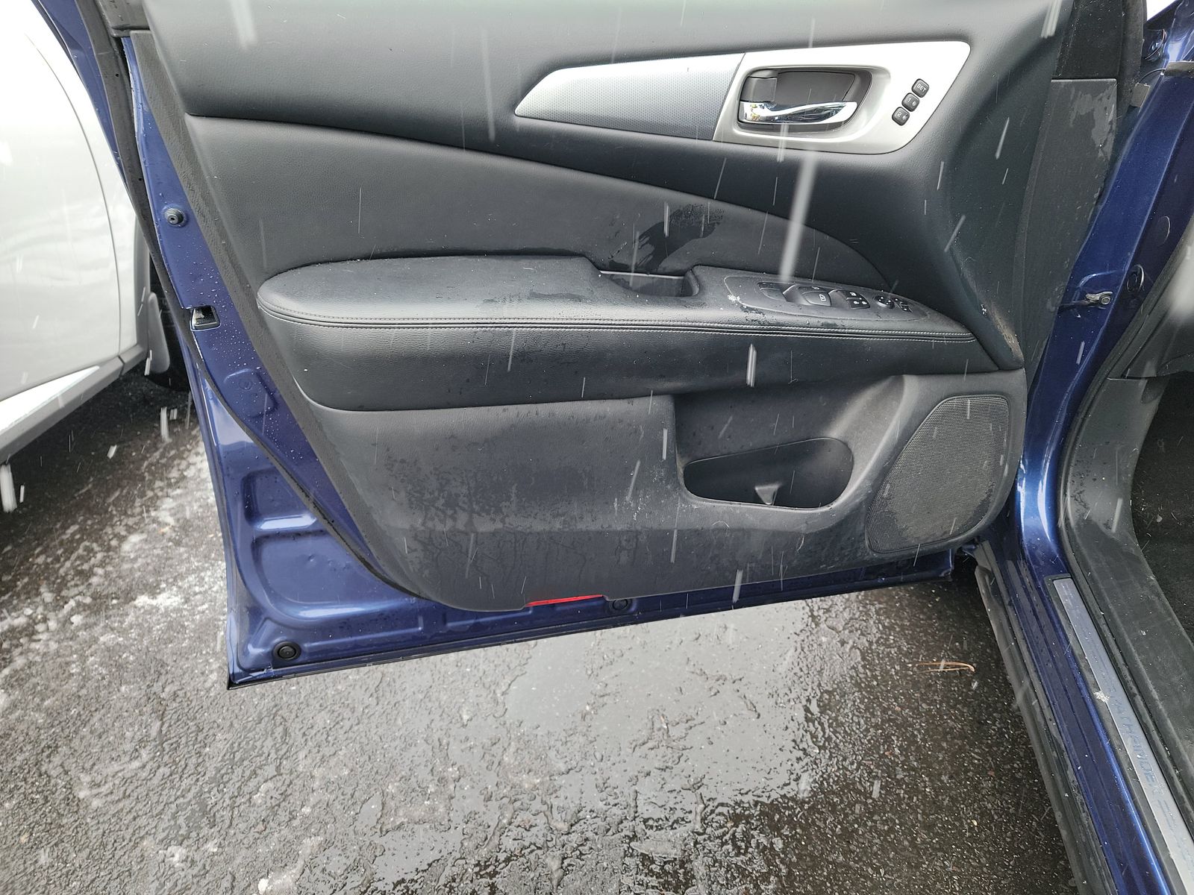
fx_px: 828
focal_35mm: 24
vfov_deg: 56.8
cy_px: 448
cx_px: 597
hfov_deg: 71.6
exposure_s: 1/59
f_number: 1.8
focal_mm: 6.7
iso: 97
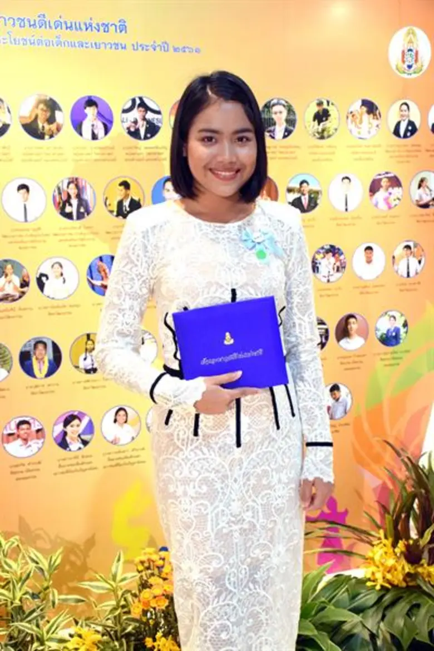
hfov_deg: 28.1
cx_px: 217
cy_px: 326
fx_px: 868
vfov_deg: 41.1
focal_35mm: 48
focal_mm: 32
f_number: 4
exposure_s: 1/125
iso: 2000
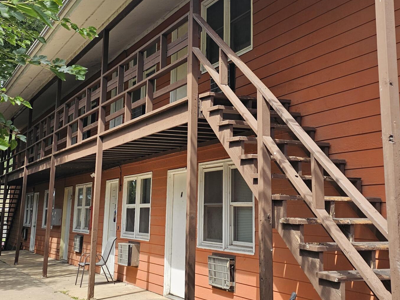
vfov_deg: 28.1
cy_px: 74
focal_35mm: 51
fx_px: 589
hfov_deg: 37.4
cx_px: 221
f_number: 1.7
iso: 10
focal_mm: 6.3
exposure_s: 1/341
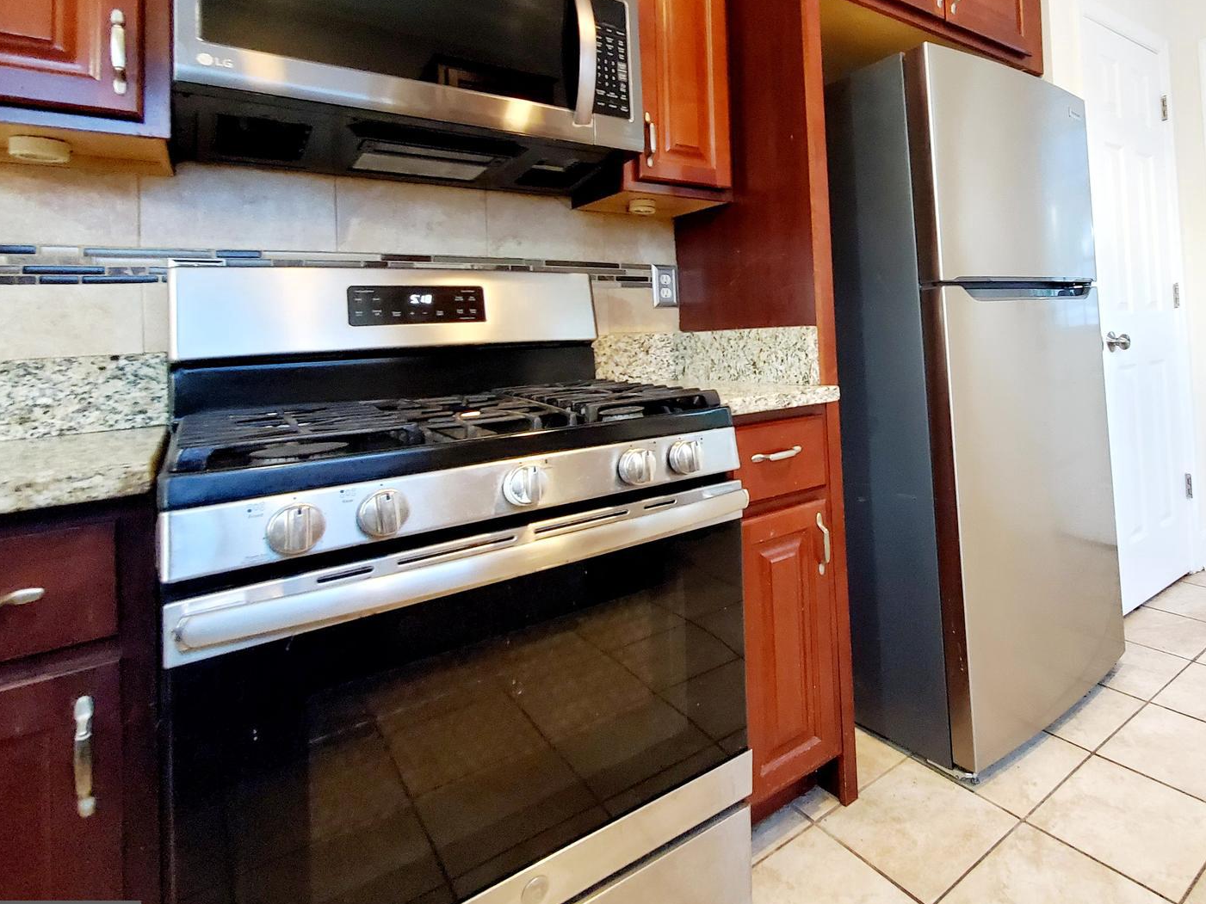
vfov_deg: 67.0
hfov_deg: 81.7
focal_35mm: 19
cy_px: 311
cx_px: 807
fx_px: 662
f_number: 2.2
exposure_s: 1/30
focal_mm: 1.8
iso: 640
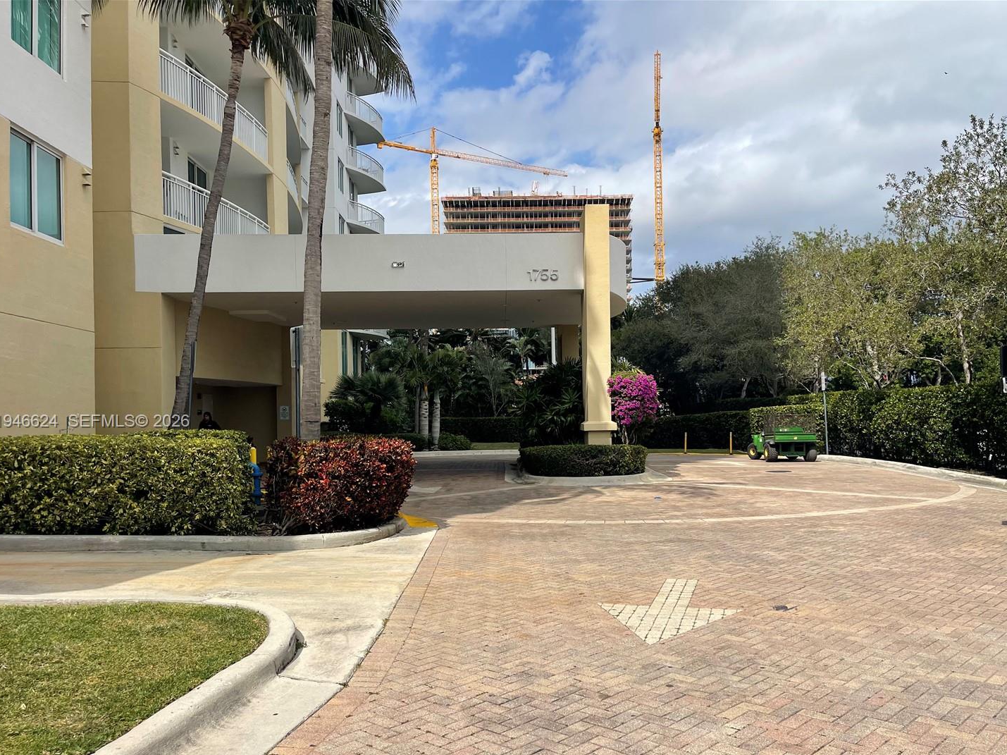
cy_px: 422
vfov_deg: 49.6
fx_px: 814
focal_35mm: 28
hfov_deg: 63.4
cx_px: 534
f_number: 1.6
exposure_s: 1/5618
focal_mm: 5.1
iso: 32
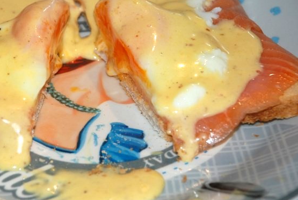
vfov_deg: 5.7
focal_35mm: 242
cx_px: 92
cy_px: 91
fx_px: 2006
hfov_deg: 8.5
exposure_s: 1/60
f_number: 5.6
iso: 160
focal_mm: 112
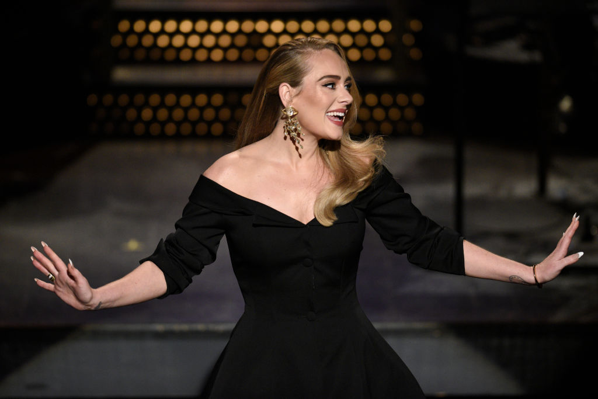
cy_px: 200
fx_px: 4984
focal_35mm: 300
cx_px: 299
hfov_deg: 6.9
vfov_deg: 4.6
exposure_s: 1/320
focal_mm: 300
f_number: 3.2
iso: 4000
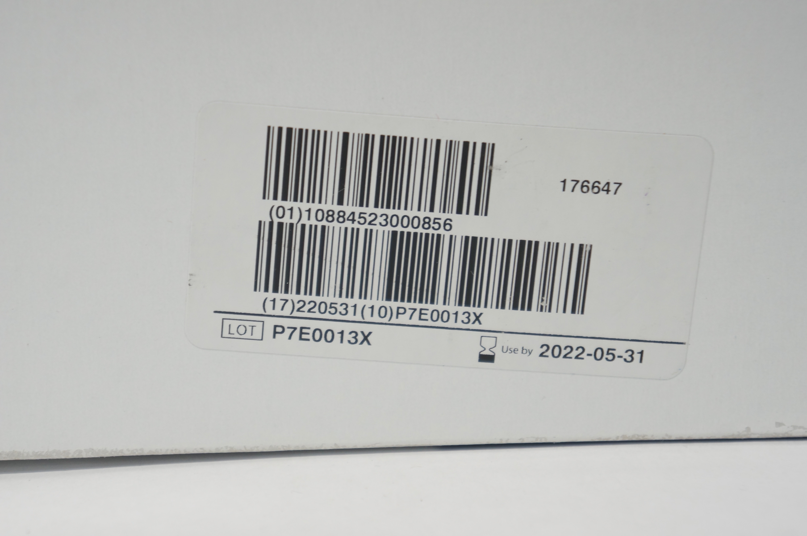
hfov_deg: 24.6
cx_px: 404
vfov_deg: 16.5
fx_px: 1847
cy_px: 268
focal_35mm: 82
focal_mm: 55
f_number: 5.6
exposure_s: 1/80
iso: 400
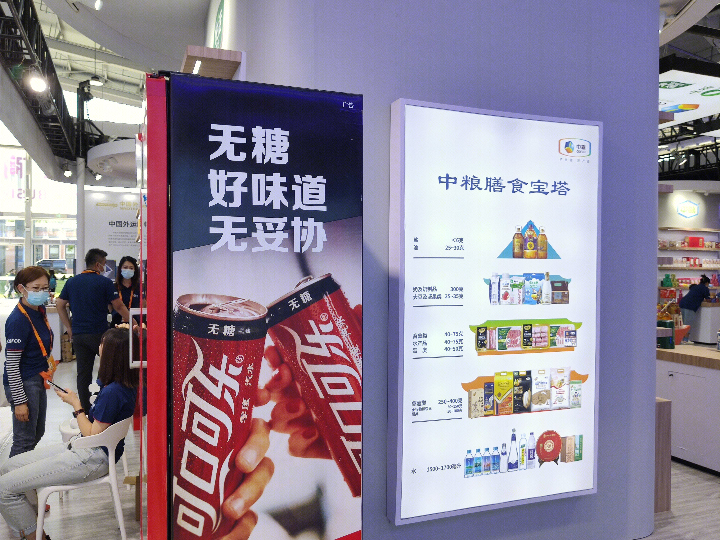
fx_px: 582
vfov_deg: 49.7
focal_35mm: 28
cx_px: 360
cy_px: 270
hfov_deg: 63.4
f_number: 1.75
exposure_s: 1/100
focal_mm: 4.75
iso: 112
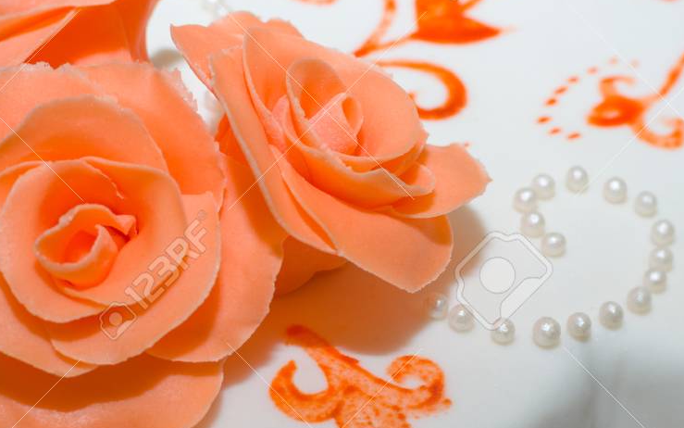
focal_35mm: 94
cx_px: 326
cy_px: 240
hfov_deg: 22.1
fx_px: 1750
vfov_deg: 13.9
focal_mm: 35
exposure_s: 1/60
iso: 100
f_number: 6.3
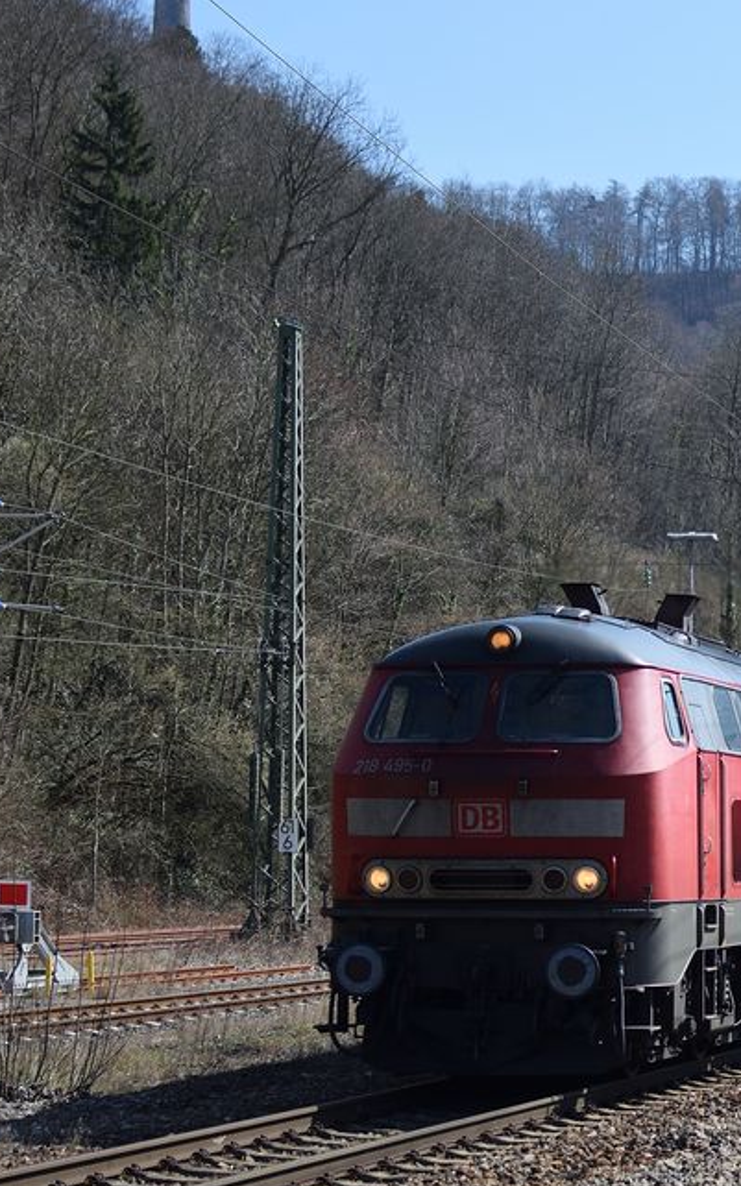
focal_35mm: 100
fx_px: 3231
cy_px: 676
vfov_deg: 20.8
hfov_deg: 12.5
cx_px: 1081
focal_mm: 35
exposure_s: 1/1250
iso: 100
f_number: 3.2
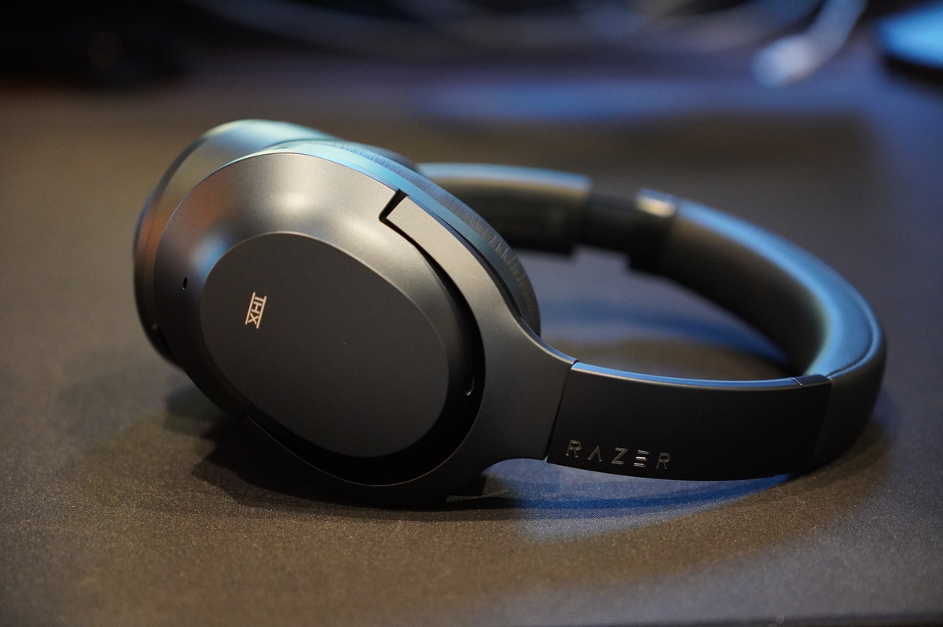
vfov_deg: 16.5
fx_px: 2159
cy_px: 314
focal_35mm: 82
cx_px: 472
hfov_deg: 24.6
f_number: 2.8
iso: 3200
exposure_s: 1/100
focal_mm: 55
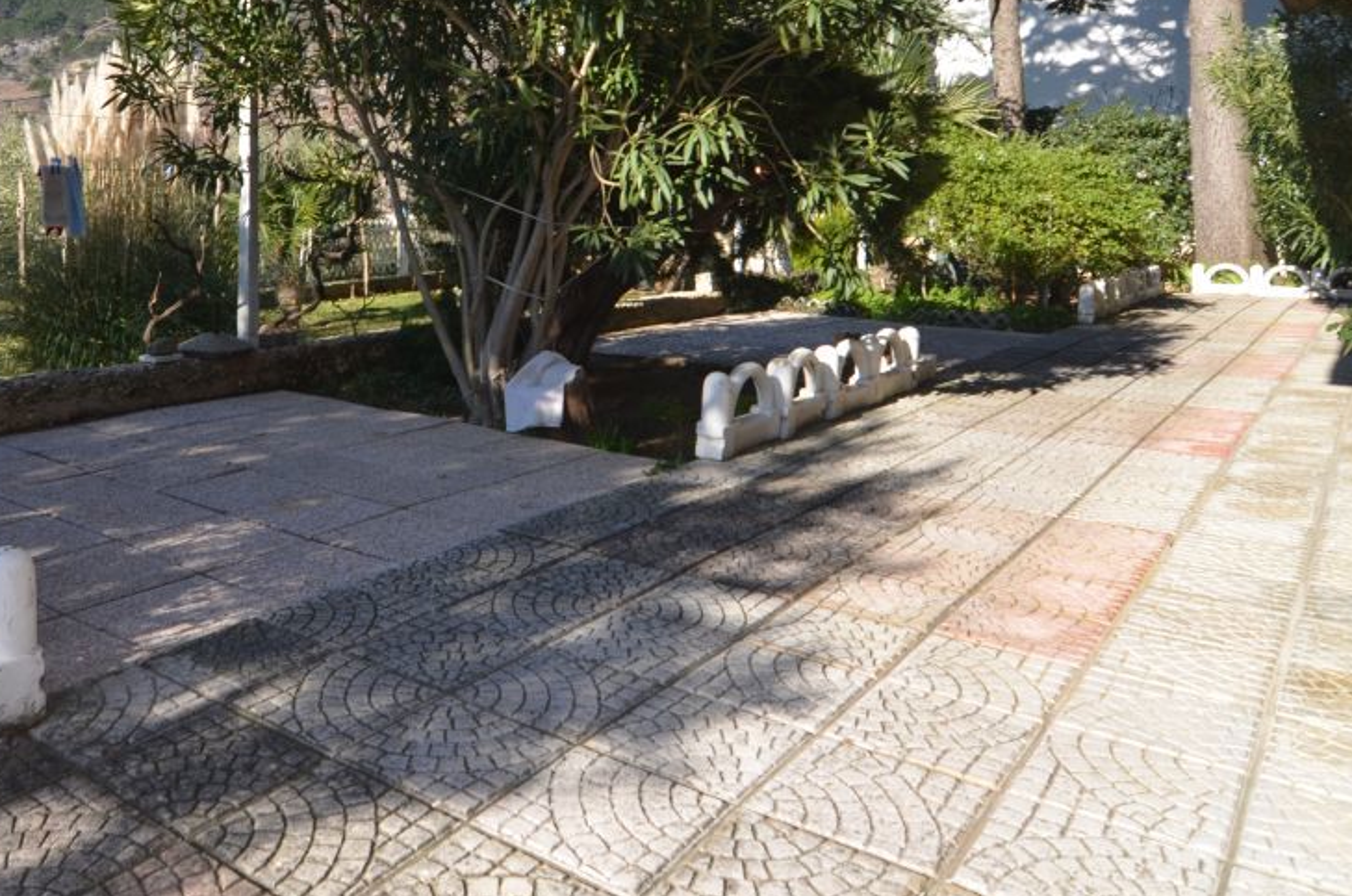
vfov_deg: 44.1
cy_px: 220
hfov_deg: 63.3
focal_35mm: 28
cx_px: 462
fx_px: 1065
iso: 100
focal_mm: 11.5
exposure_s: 1/200
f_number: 7.1
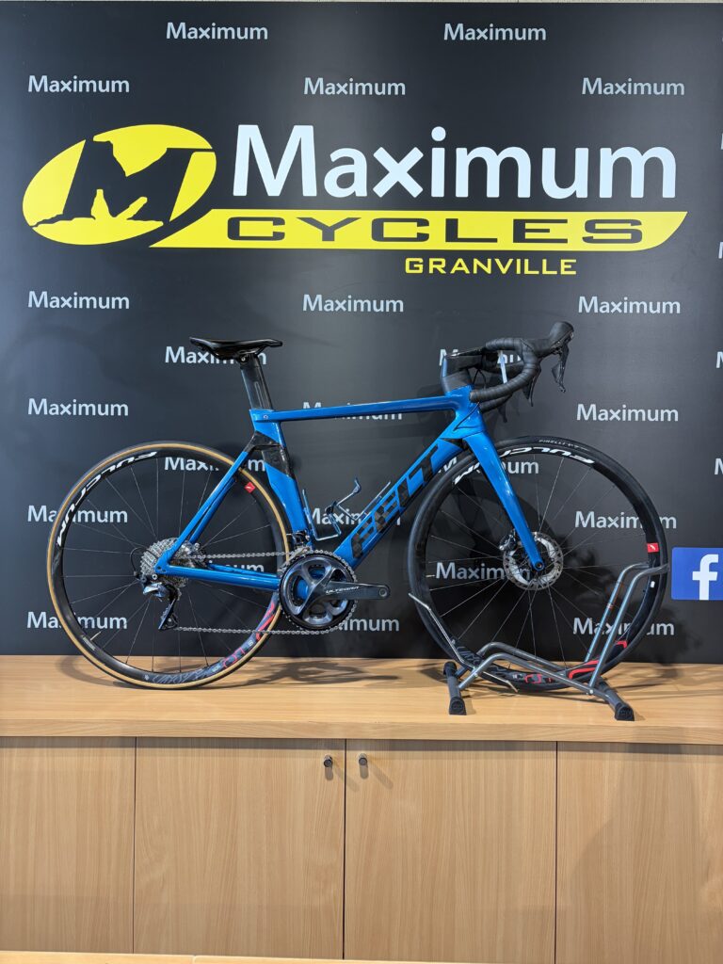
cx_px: 362
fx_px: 724
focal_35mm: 26
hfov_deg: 53.1
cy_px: 482
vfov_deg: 67.3
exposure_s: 1/50
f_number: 1.6
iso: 80
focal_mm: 5.96
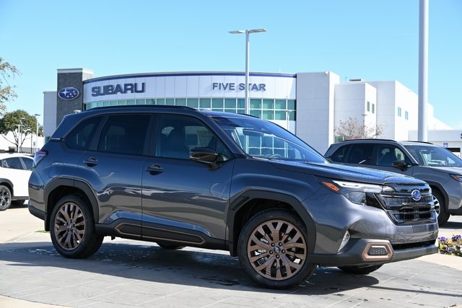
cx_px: 231
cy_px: 154
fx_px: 693
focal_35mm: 54
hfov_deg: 36.9
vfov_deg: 25.1
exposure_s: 1/250
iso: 100
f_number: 5.6
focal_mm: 36
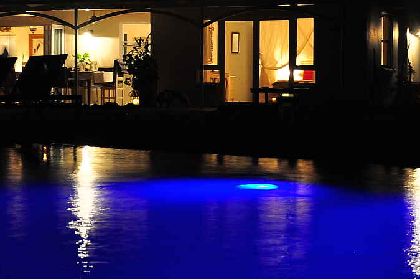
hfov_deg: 18.1
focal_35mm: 111
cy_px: 69
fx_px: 1293
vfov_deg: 12.3
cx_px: 26
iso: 400
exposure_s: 1/1.3
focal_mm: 26
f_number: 4
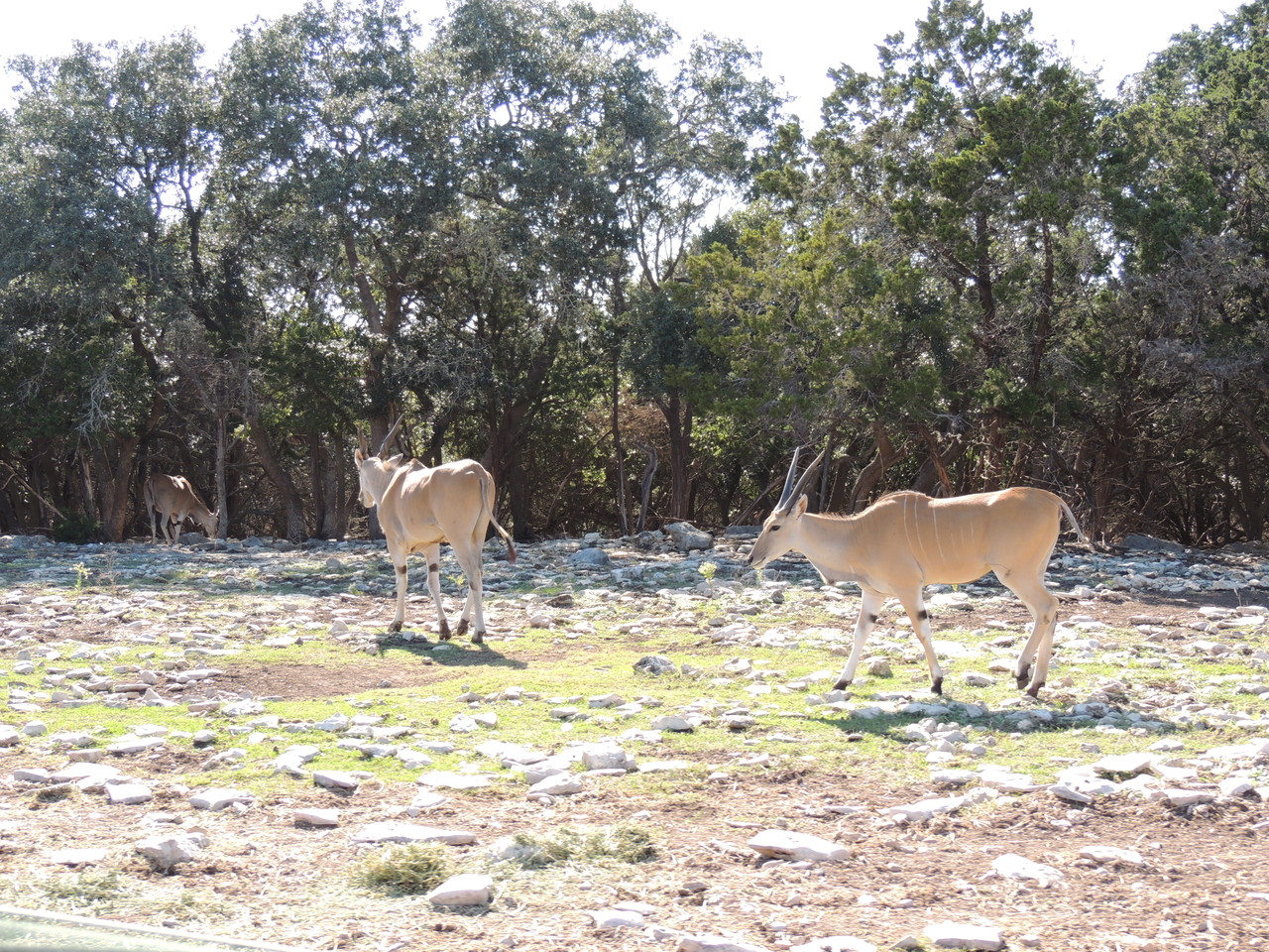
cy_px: 476
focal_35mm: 50
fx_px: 1833
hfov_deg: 38.2
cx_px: 634
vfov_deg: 29.1
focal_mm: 8.9
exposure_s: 1/200
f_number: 3.6
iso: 100
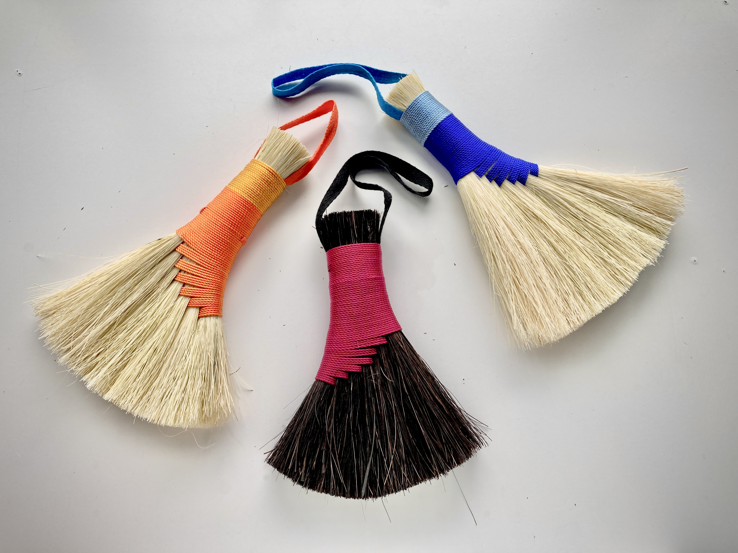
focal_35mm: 28
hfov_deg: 63.4
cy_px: 276
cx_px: 369
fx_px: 597
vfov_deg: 49.8
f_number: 1.8
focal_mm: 3.99
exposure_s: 1/121
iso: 25
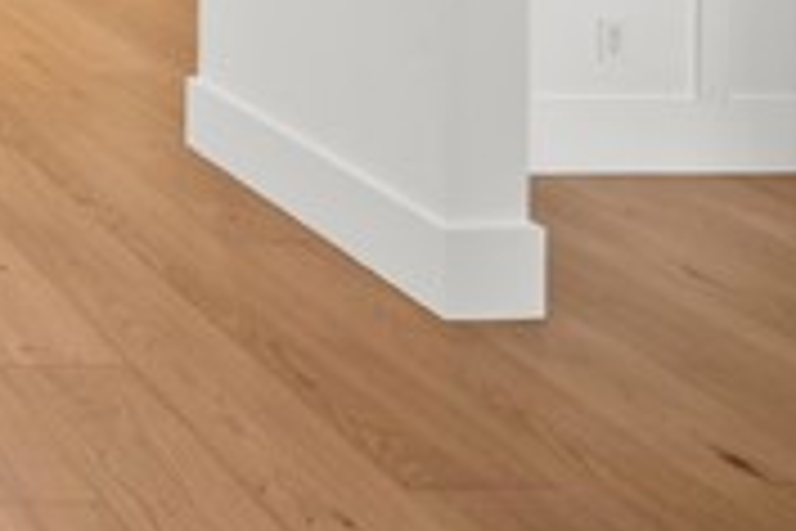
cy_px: -356
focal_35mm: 47
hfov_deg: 24.2
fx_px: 1039
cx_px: -562
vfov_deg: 21.6
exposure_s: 1/15
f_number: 9
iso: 640
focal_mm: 13
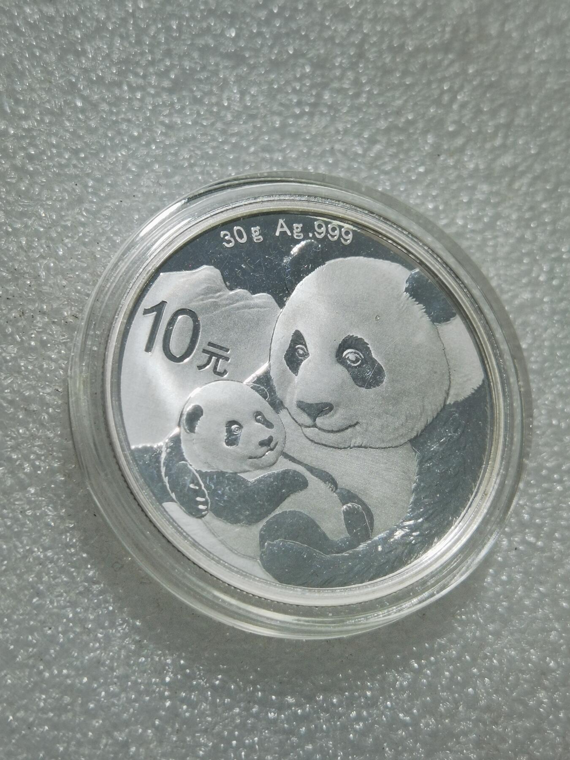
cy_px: 380
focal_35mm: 63
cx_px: 285
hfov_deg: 23.3
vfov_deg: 30.7
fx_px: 1383
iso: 50
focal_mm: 6.67
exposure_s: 1/147
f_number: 1.9
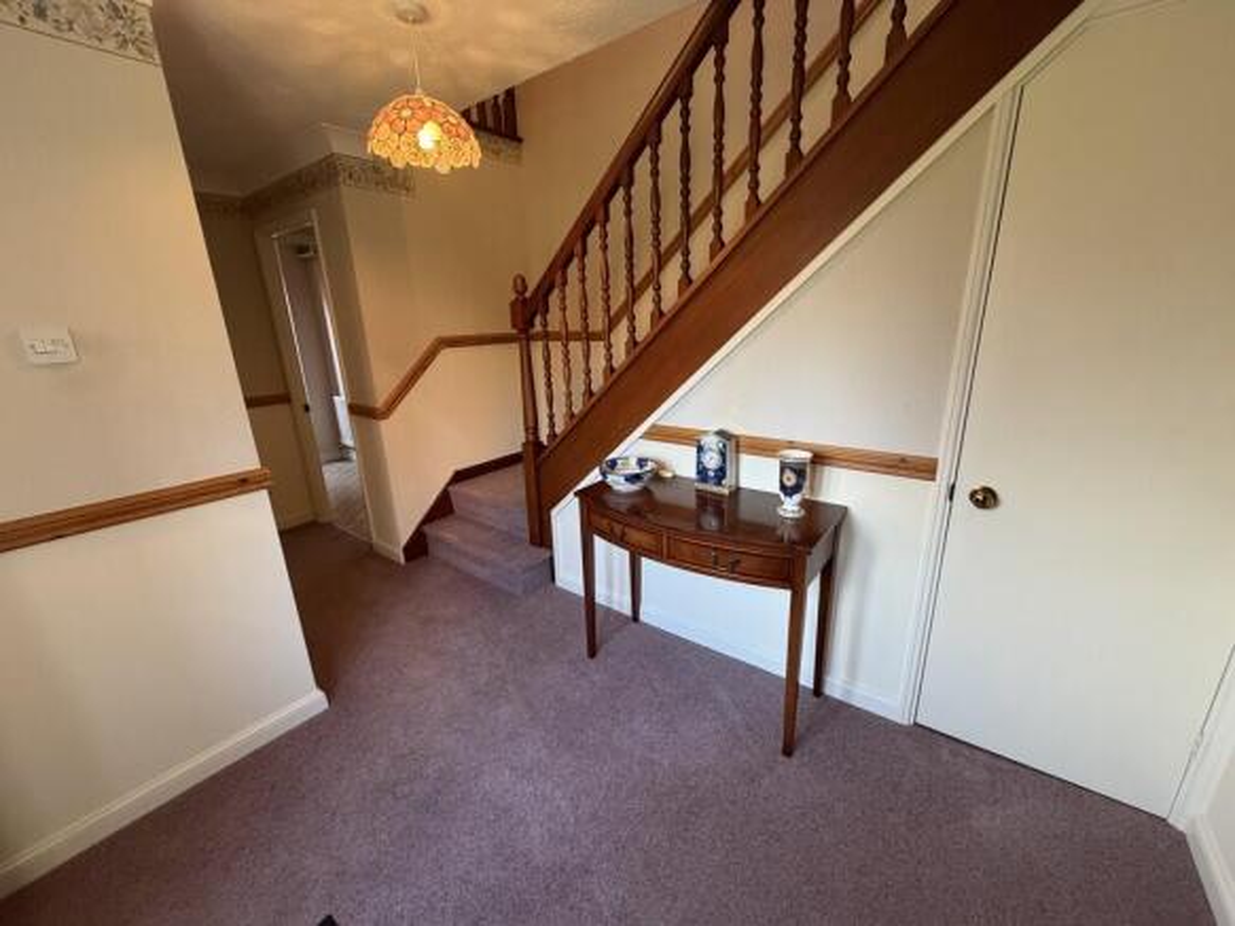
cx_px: 618
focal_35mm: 14
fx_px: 499
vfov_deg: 85.7
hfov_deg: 102.1
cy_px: 463
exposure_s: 1/50
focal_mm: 2.22
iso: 400
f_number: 2.2
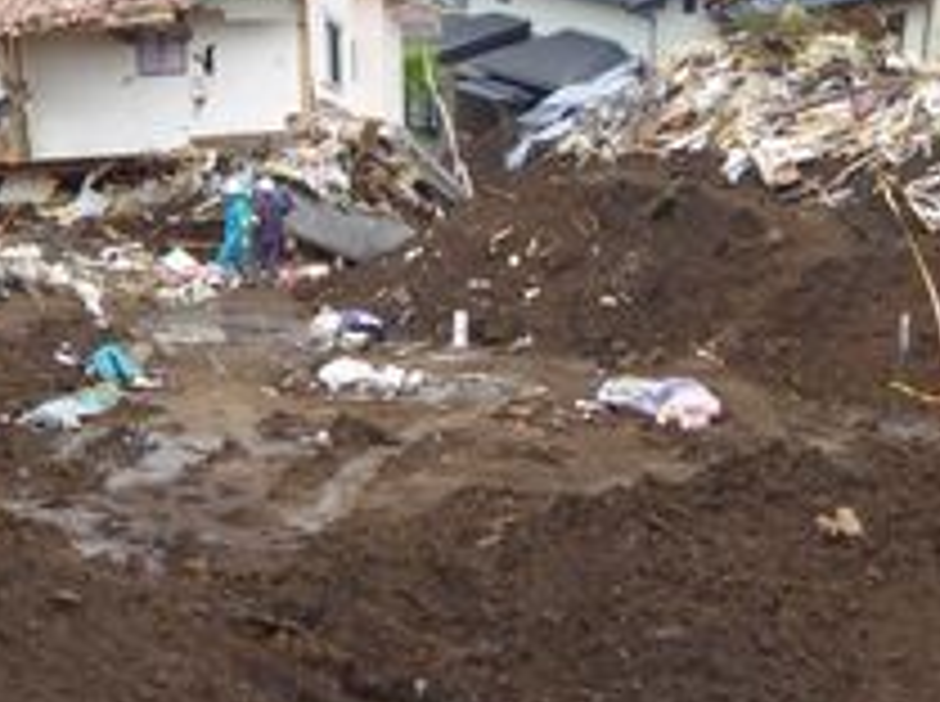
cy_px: 248
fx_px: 4419
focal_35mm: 163
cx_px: 189
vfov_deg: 9.1
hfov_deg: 12.1
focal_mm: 14.1
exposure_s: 1/125
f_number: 4.7
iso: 250
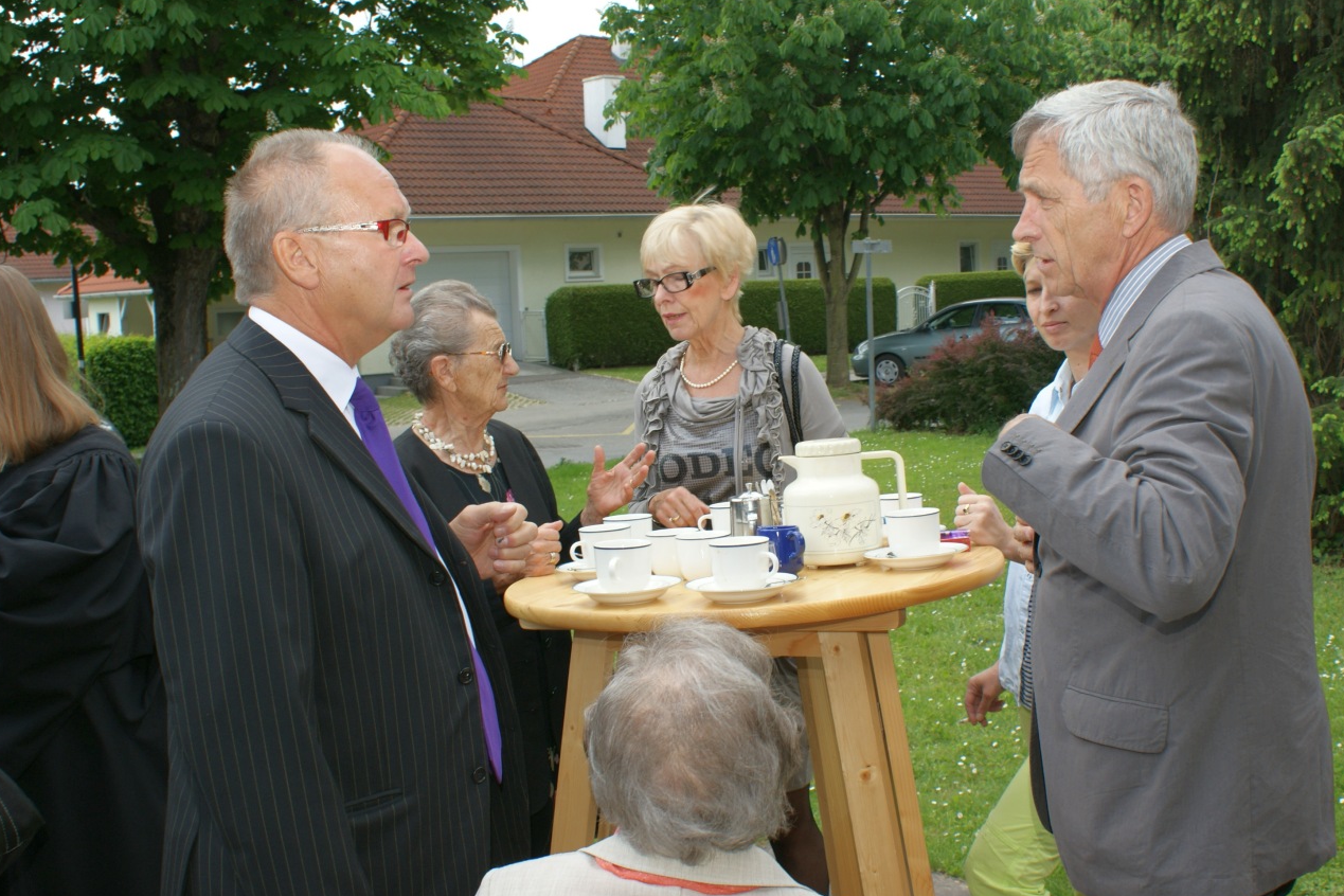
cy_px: 486
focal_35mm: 39
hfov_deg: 49.5
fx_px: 1456
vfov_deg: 34.2
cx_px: 730
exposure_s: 1/80
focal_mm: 22
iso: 100
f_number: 7.1
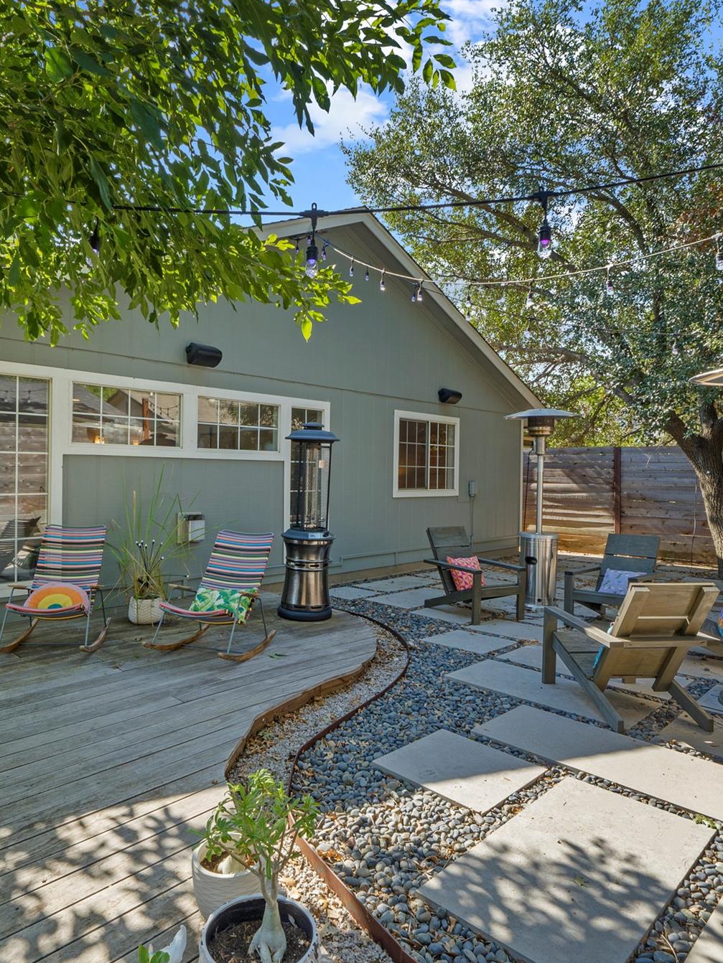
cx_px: 299
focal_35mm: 22
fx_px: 612
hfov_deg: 60.7
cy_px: 475
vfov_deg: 76.4
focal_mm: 10
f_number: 11
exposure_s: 1/6
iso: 250
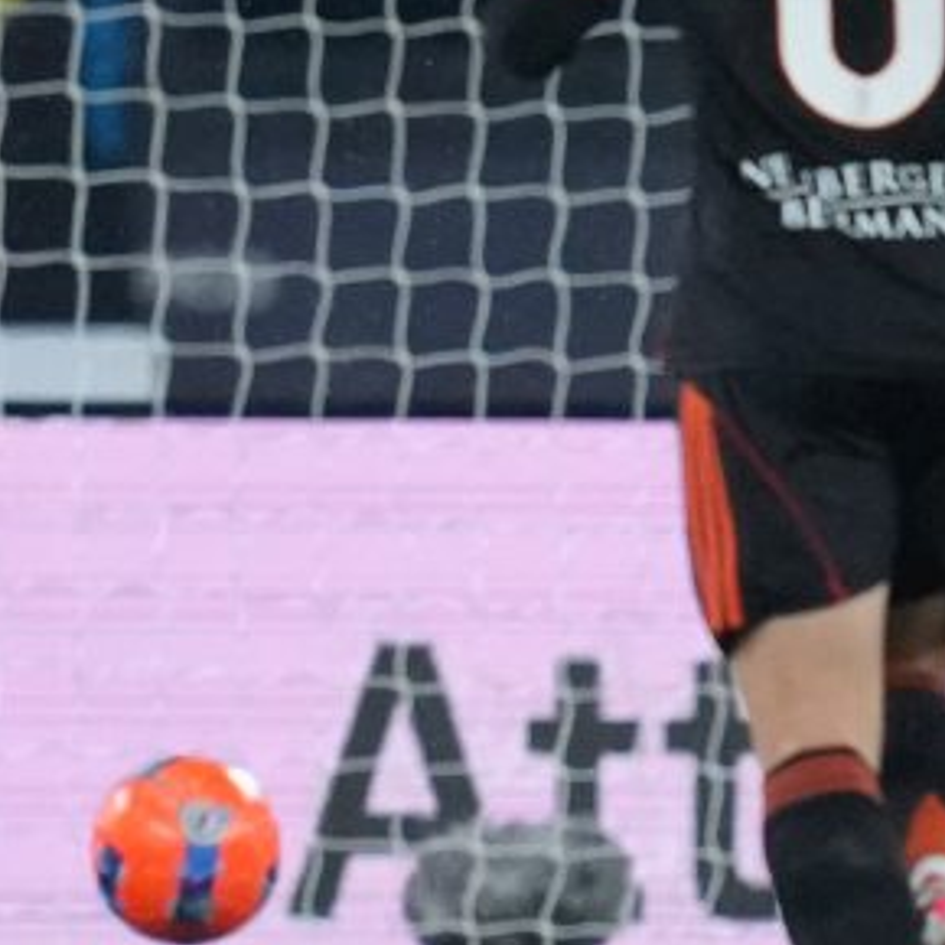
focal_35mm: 1758
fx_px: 54297
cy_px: 266
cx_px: 1388
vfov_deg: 1.0
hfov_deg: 1.0
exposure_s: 1/2000
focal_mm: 400
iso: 4000
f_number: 3.5
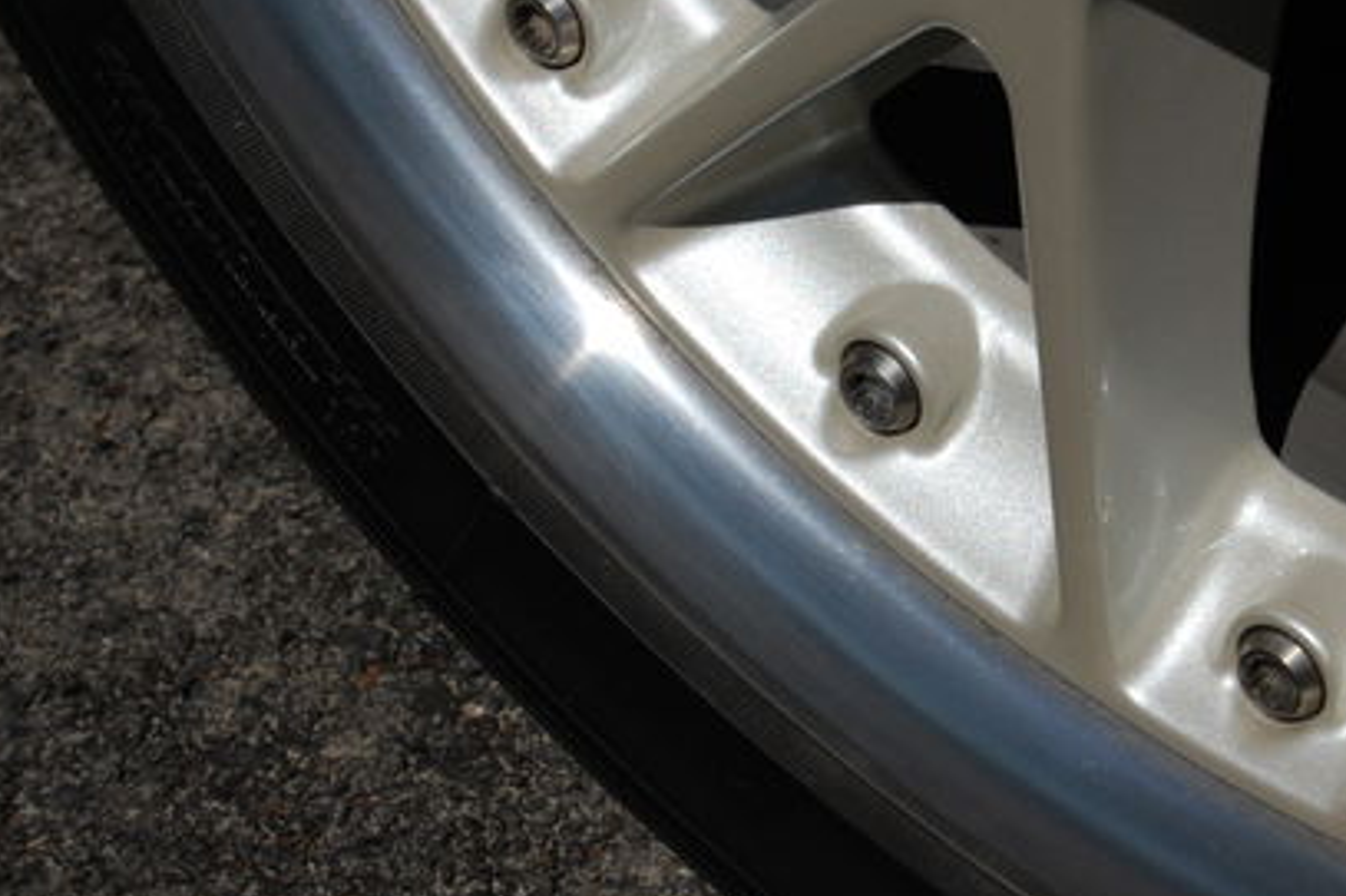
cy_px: 354
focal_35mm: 130
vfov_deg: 10.6
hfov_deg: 15.8
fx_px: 4850
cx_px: 870
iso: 200
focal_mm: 55
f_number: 13
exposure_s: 1/640
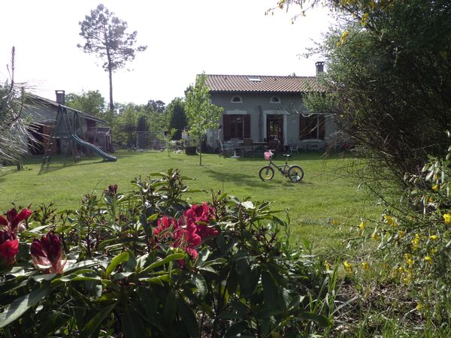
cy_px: 169
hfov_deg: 67.3
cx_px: 226
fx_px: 339
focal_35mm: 26
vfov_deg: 53.1
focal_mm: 4.5
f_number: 3.5
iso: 100
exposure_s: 1/640
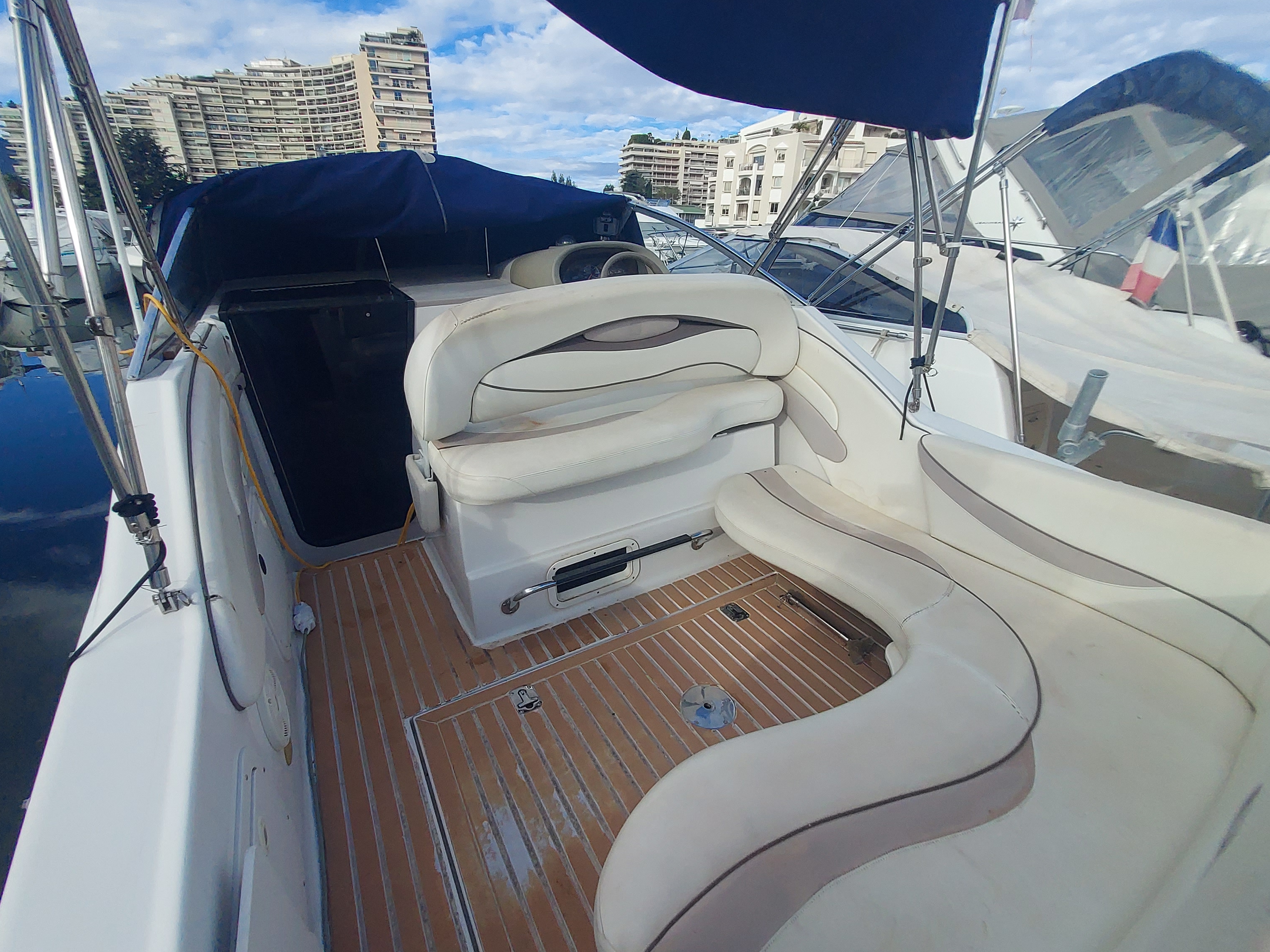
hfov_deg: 102.0
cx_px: 600
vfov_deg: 85.6
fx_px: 514
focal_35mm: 14
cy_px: 495
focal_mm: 1.42
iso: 50
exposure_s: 1/957
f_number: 2.2
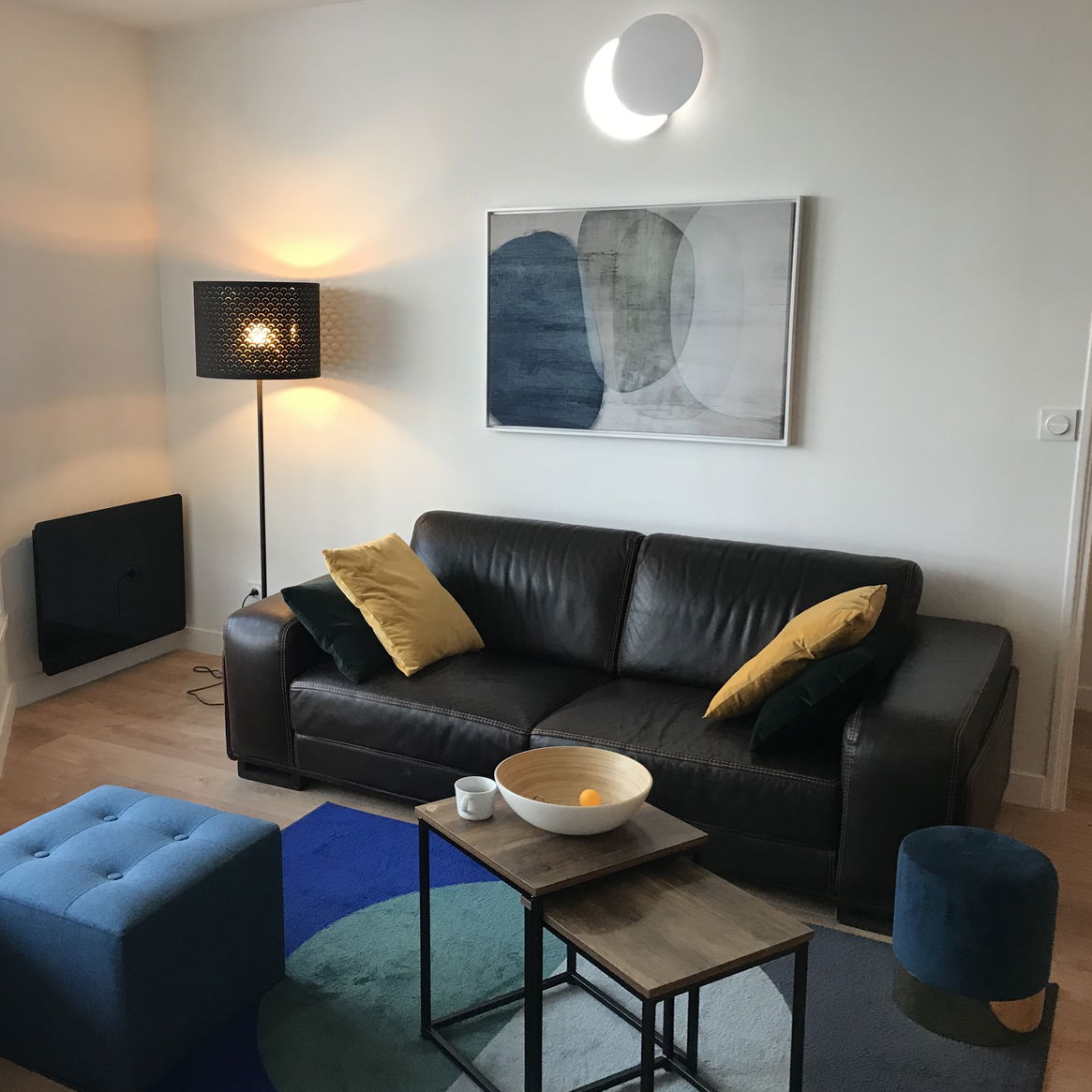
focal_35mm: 34
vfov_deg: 48.4
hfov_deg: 48.1
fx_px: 1213
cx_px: 419
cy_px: 551
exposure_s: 1/32
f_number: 1.8
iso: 32
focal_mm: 3.99
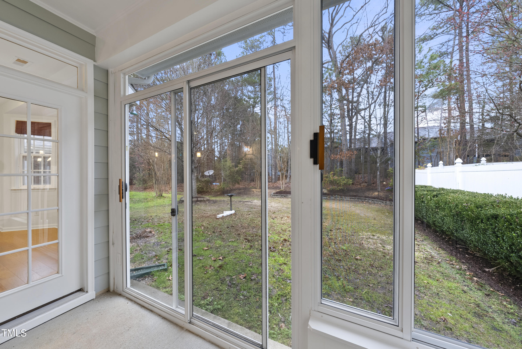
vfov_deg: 90.1
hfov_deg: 112.6
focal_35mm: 12
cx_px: 261
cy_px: 174
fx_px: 174
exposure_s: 1/6
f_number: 7.1
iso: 400
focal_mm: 12
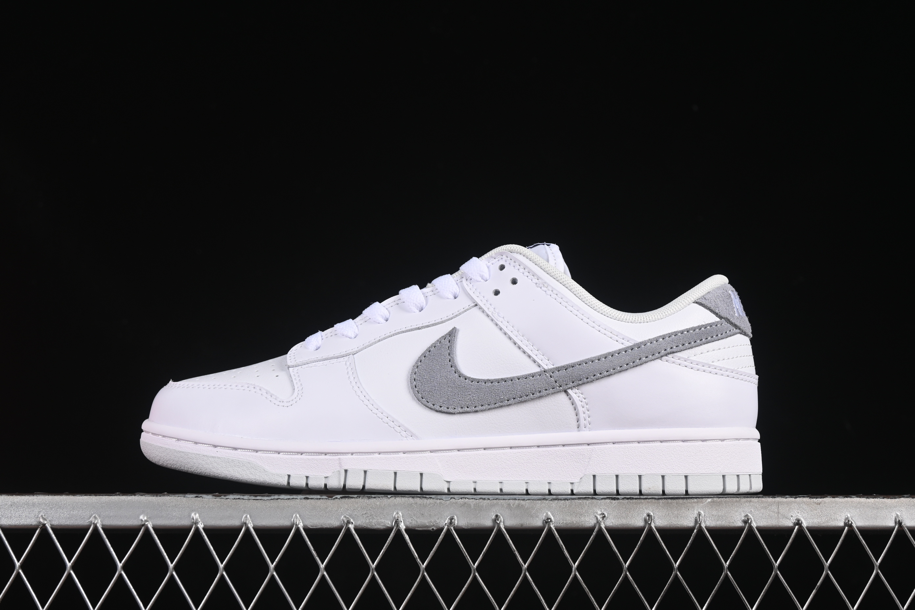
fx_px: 1906
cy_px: 305
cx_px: 458
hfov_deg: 27.0
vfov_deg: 18.2
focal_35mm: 75
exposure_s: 1/80
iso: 160
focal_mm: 50
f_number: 8
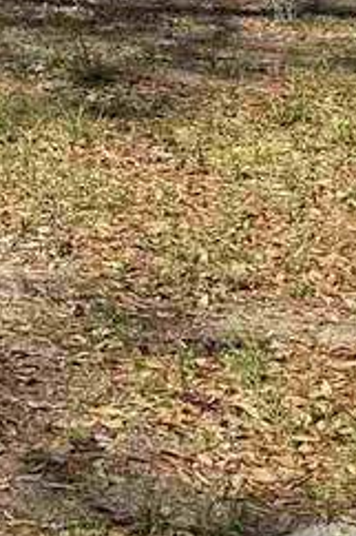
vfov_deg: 14.6
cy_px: -235
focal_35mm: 132
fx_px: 1961
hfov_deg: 8.3
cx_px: -818
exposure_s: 1/3425
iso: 80
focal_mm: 6.76
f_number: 1.78
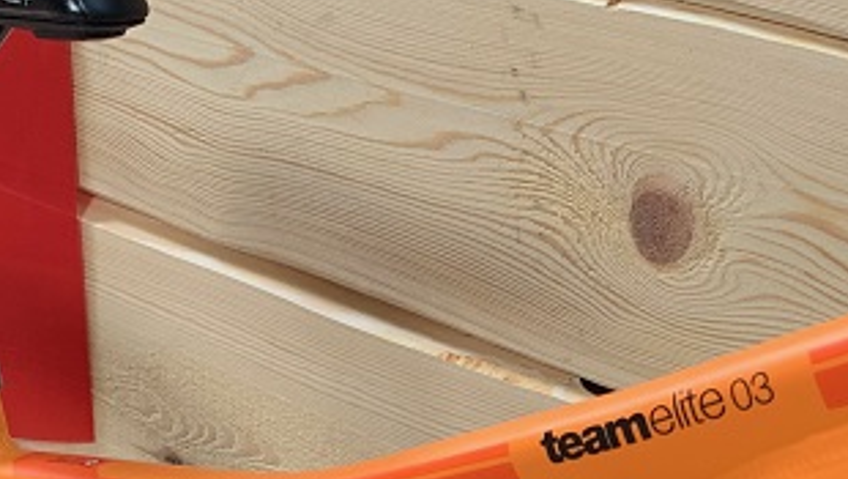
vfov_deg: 15.5
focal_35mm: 73
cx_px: 476
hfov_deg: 28.9
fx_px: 1643
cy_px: 690
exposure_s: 1/50
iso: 64
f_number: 1.8
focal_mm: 4.25
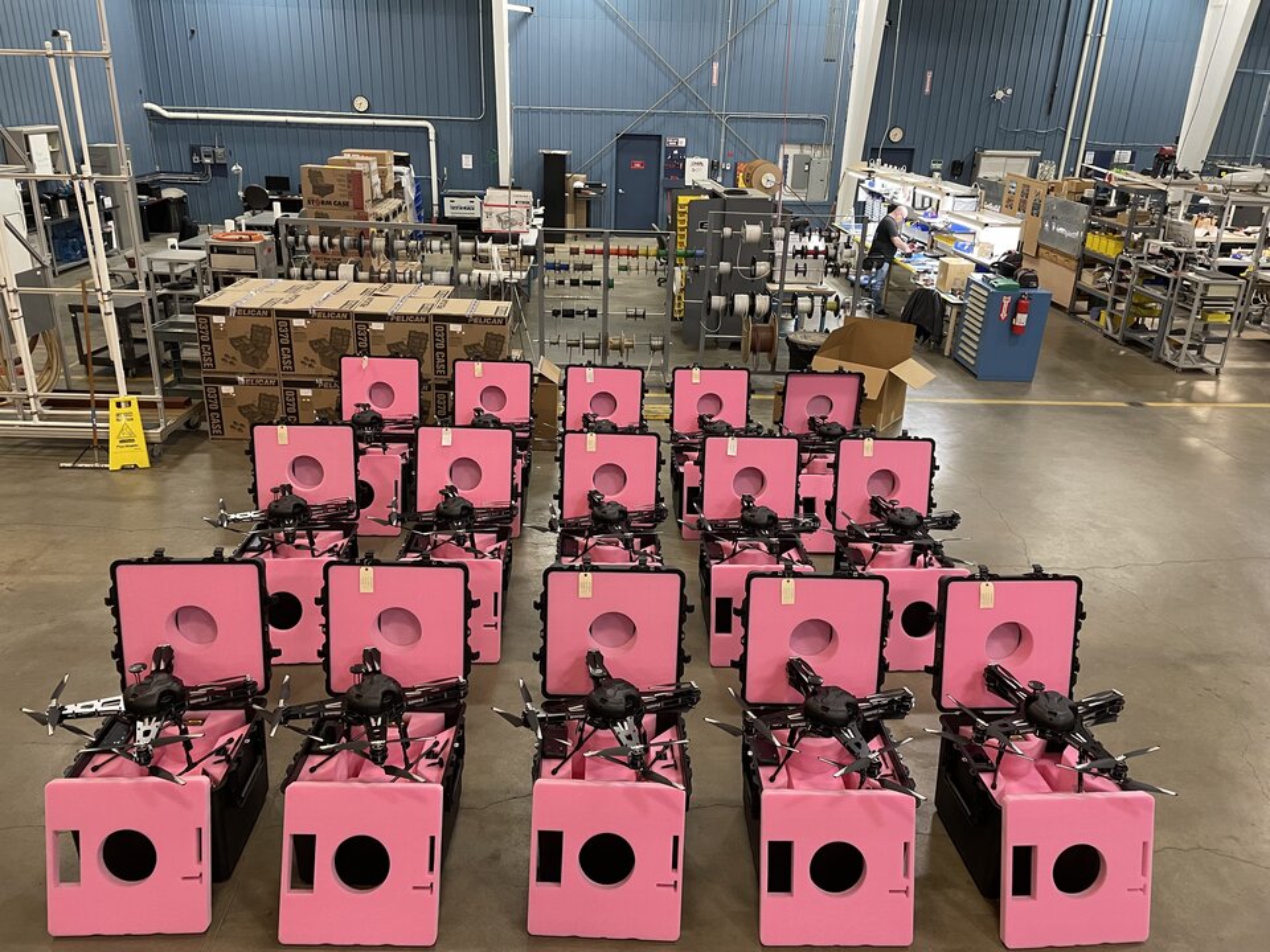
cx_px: 635
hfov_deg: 67.3
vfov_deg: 53.1
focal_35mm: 26
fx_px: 954
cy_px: 476
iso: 200
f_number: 1.6
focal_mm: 4.2
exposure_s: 1/60
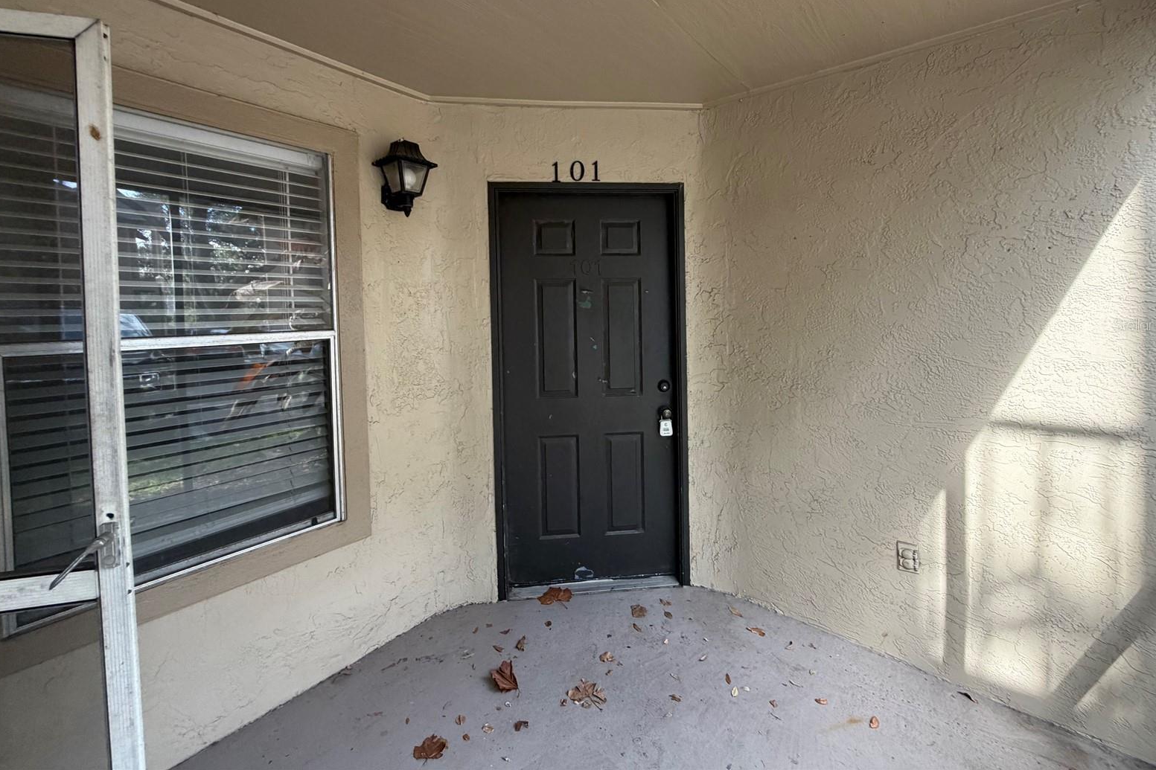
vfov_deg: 76.8
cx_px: 589
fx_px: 482
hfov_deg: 100.4
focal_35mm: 15
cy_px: 324
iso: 250
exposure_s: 1/121
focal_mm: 2.22
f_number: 2.2
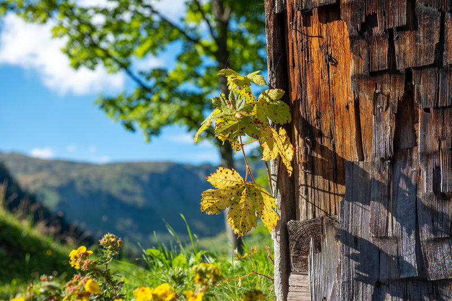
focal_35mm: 70
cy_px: 150
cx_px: 226
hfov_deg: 28.8
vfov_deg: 19.5
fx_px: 879
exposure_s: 1/400
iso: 100
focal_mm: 70
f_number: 5.6
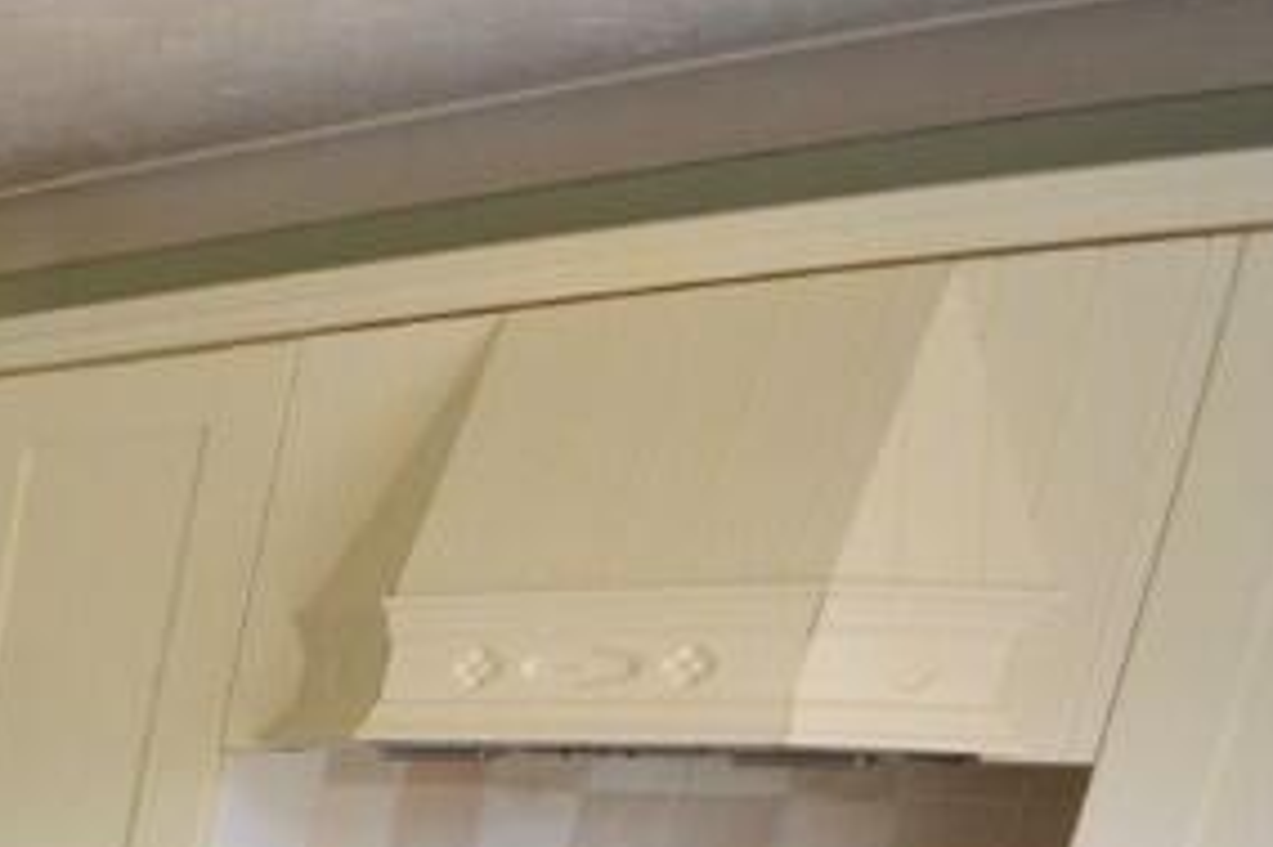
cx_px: -879
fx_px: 1908
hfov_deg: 23.7
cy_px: 1439
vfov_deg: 19.8
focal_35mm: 54
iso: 400
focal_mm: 10
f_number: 8
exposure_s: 1/3
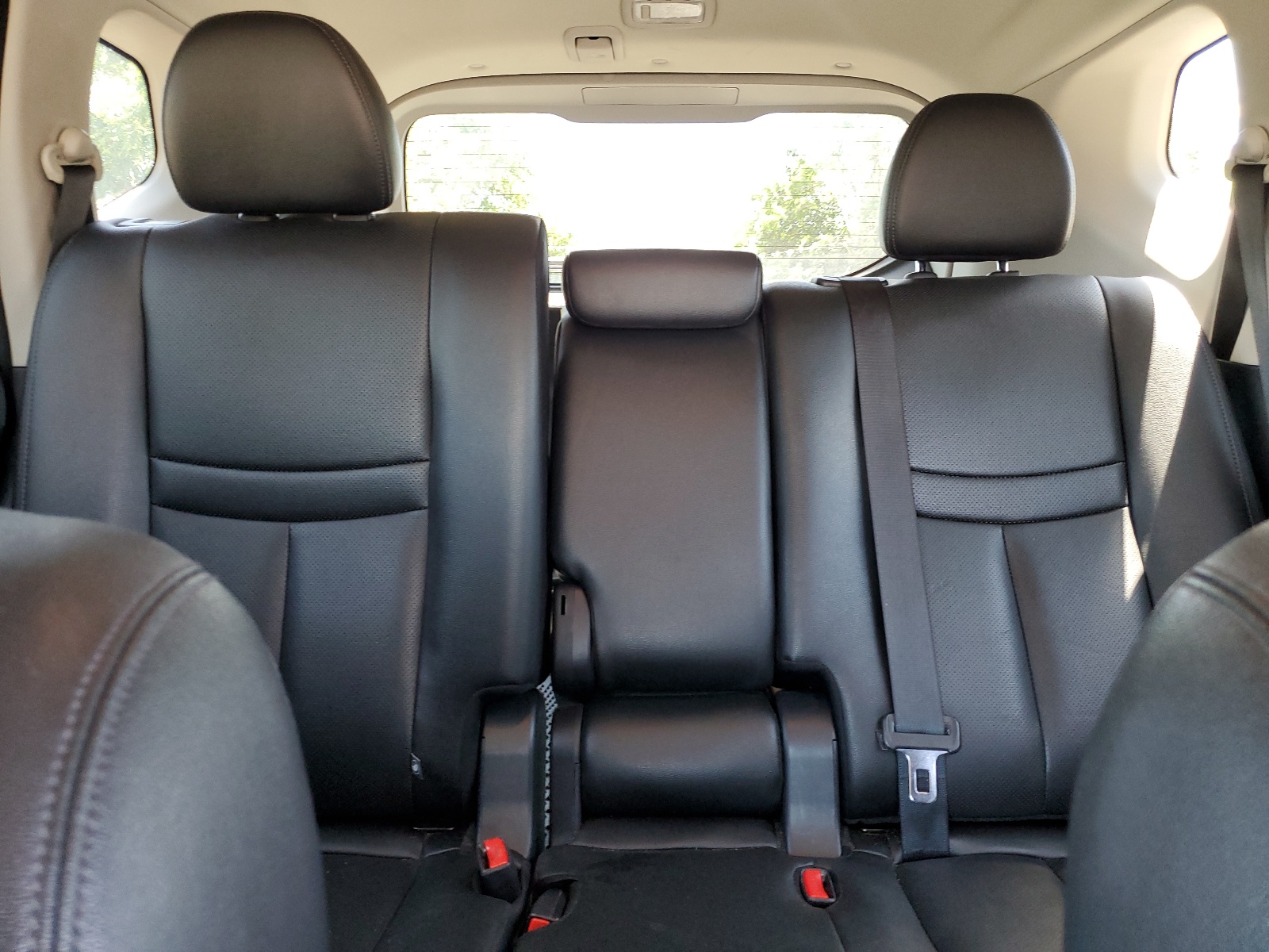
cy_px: 476
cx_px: 634
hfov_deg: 67.3
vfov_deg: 53.1
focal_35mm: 26
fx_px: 953
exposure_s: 1/60.2
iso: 119
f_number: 1.5
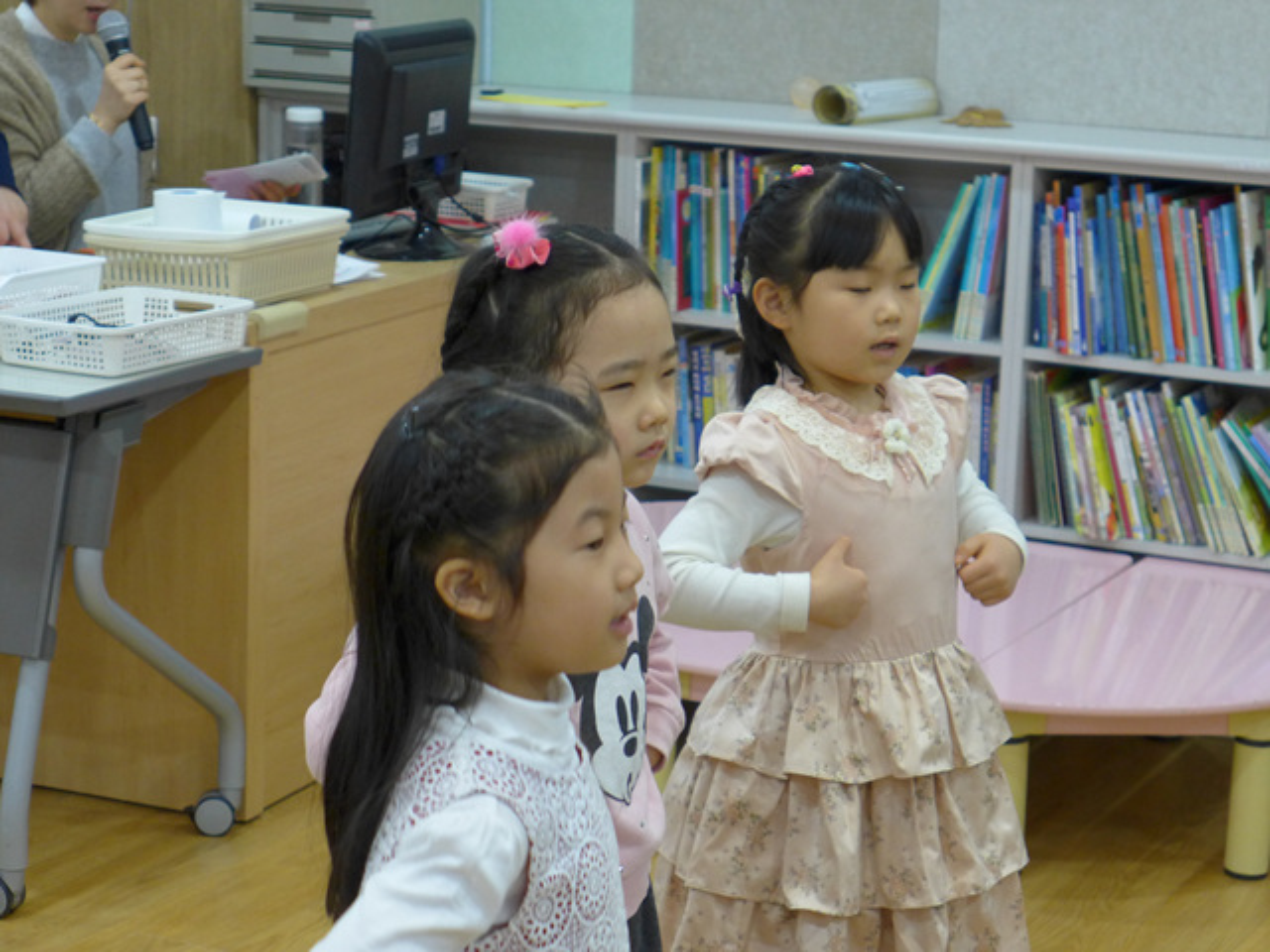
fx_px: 3302
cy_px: 476
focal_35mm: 90
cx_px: 635
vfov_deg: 16.4
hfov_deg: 21.8
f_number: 2.3
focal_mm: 17.7
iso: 400
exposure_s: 1/125
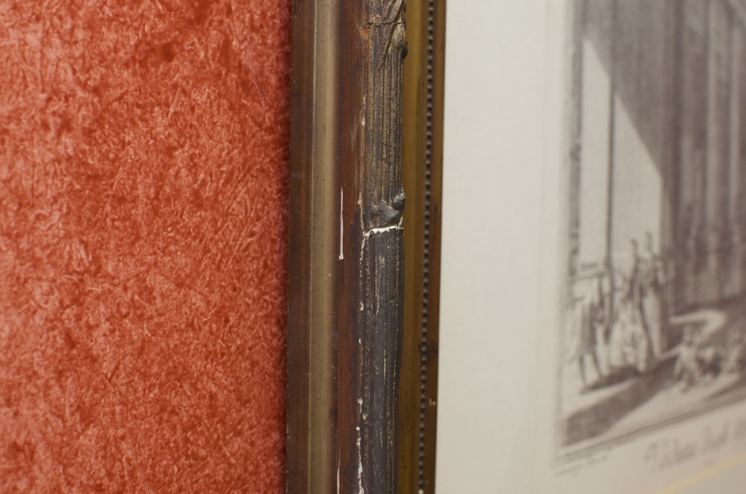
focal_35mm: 59
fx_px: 1211
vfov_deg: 23.0
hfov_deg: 34.2
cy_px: 219
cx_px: 385
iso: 640
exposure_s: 1/125
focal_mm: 35
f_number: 5.6
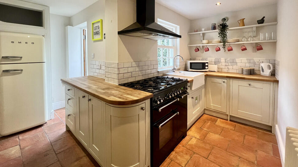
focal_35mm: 15
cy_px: 59
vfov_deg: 69.0
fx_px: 119
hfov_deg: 103.0
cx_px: 150
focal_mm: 1.57
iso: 200
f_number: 1.8
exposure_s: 1/50
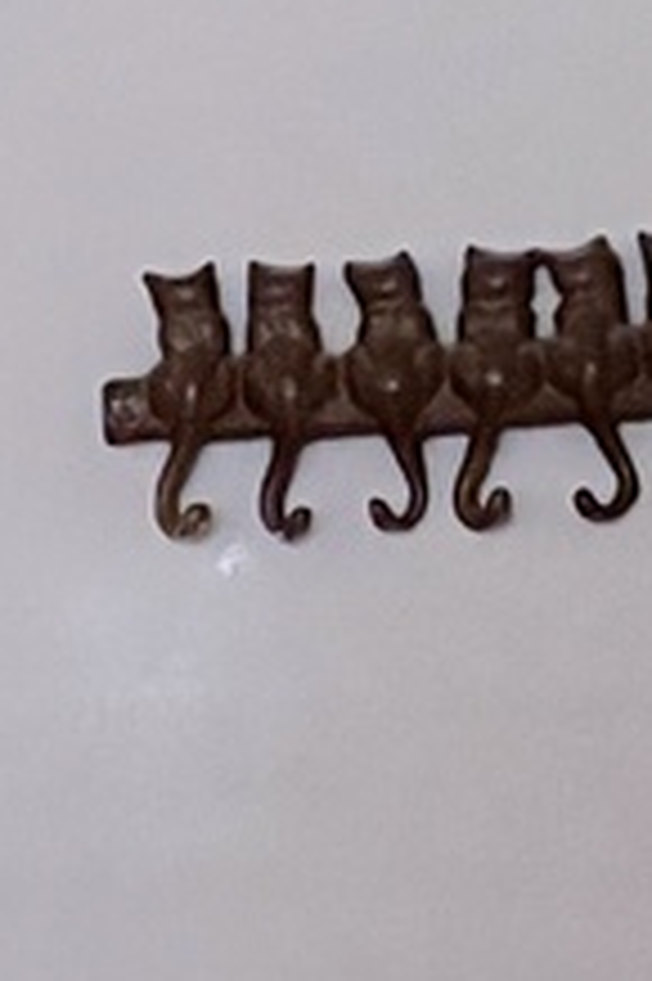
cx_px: -2320
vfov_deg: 11.4
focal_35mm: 179
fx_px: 4870
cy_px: 824
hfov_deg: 5.9
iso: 500
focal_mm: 5.96
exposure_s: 1/40
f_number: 1.6
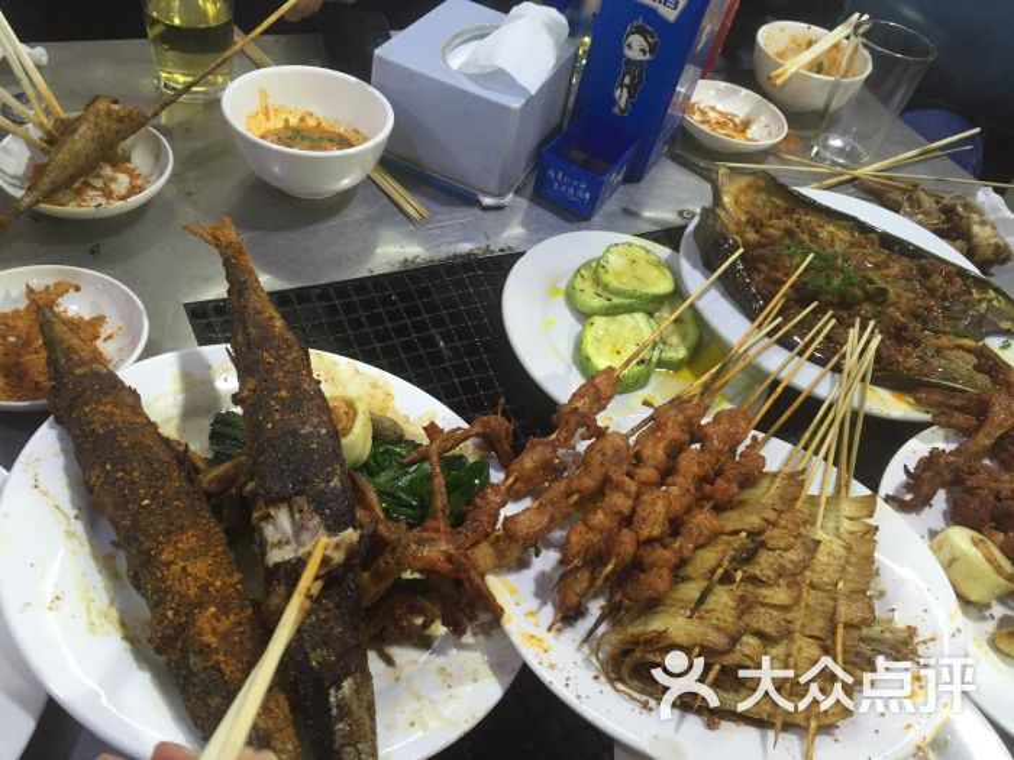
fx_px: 849
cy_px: 380
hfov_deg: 61.7
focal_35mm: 29
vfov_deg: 48.2
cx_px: 507
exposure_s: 1/33
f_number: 2.2
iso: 125
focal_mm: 4.15
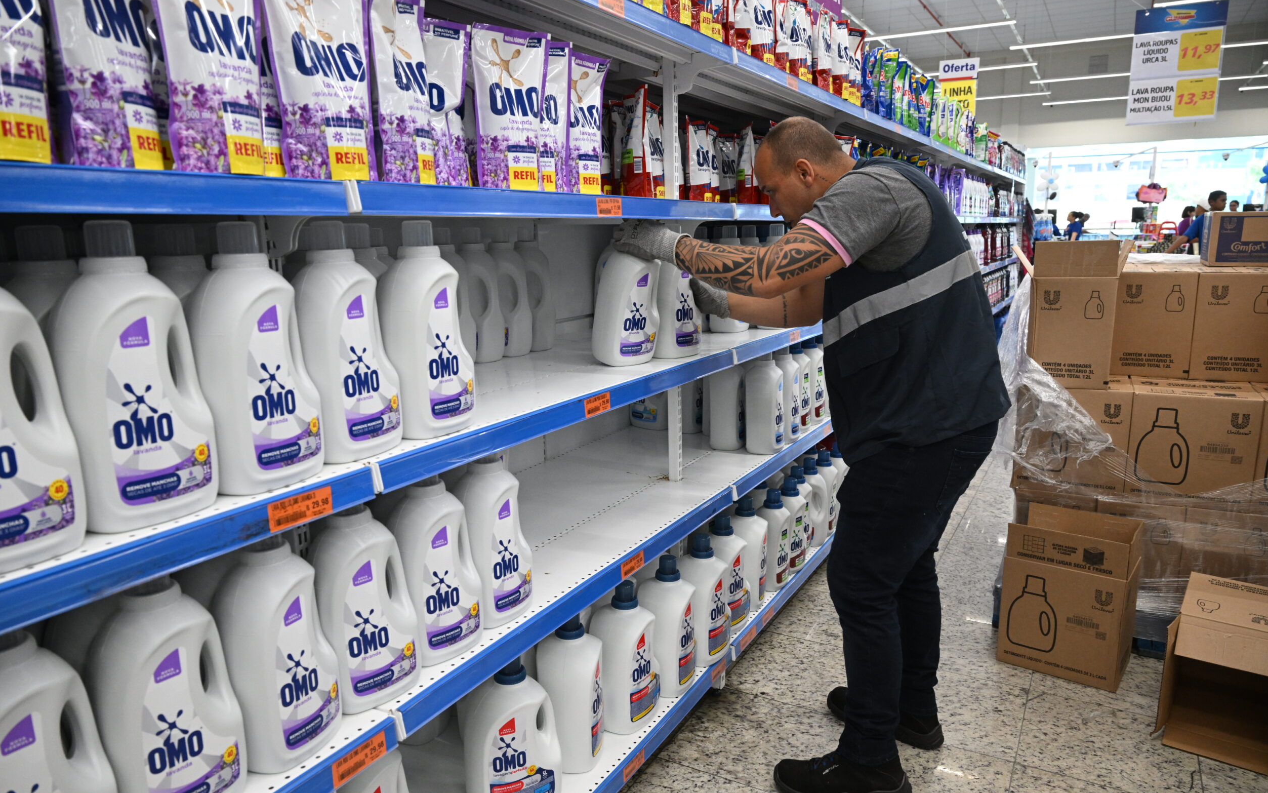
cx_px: 623
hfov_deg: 72.5
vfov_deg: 49.3
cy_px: 409
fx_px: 864
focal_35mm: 25
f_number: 5.6
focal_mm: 24
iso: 3200
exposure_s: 1/320
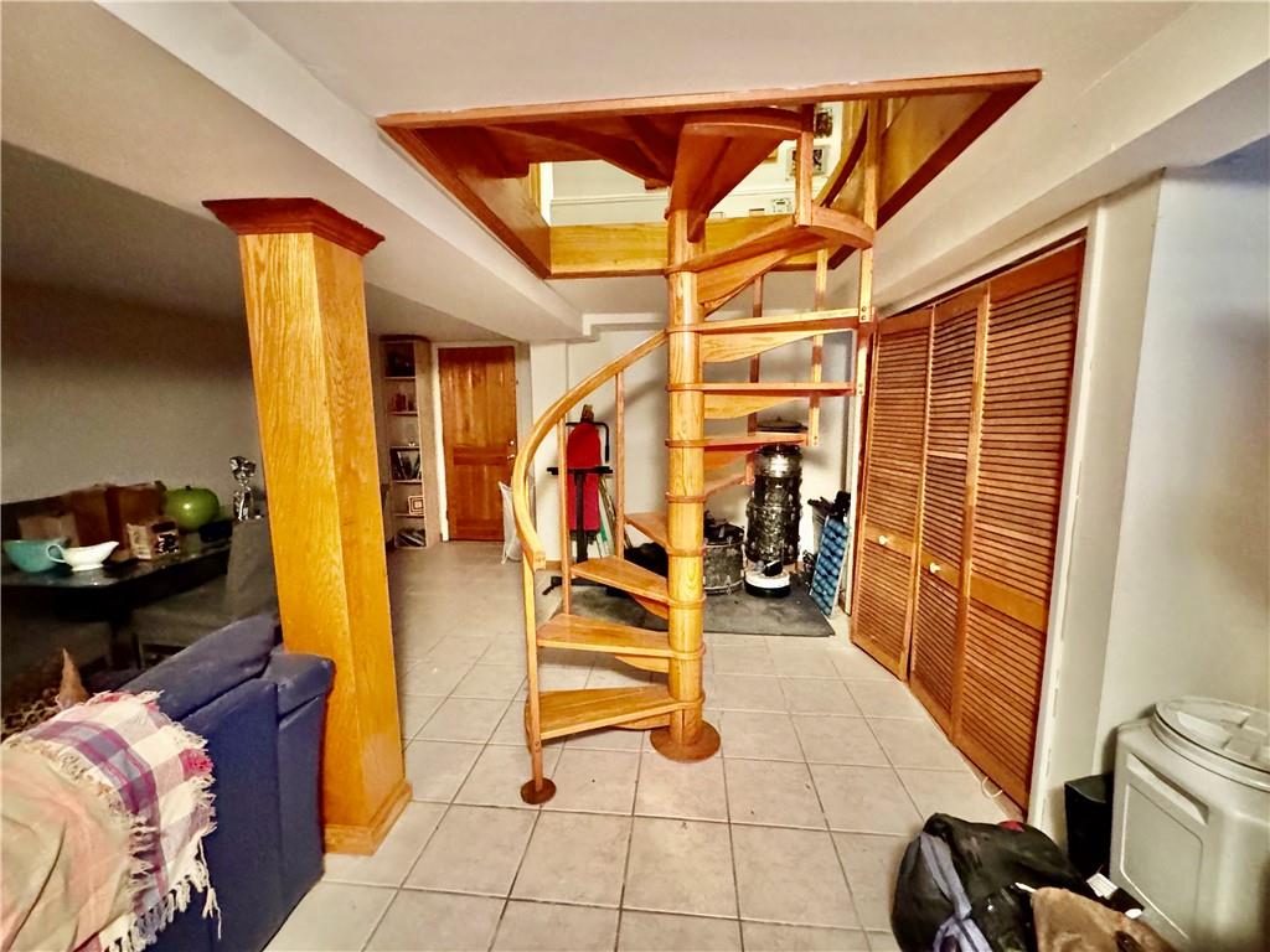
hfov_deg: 102.1
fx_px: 514
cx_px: 635
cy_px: 476
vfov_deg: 85.7
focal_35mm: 14
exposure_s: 1/30
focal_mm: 2.22
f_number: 2.2
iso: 1600
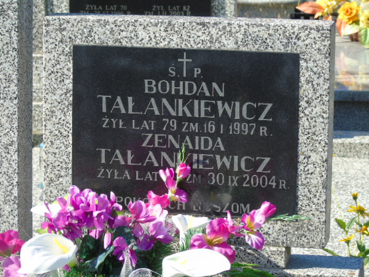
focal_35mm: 142
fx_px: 1514
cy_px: 138
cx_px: 184
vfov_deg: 10.4
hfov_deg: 13.9
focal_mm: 25
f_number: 4.7
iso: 80
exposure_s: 1/200
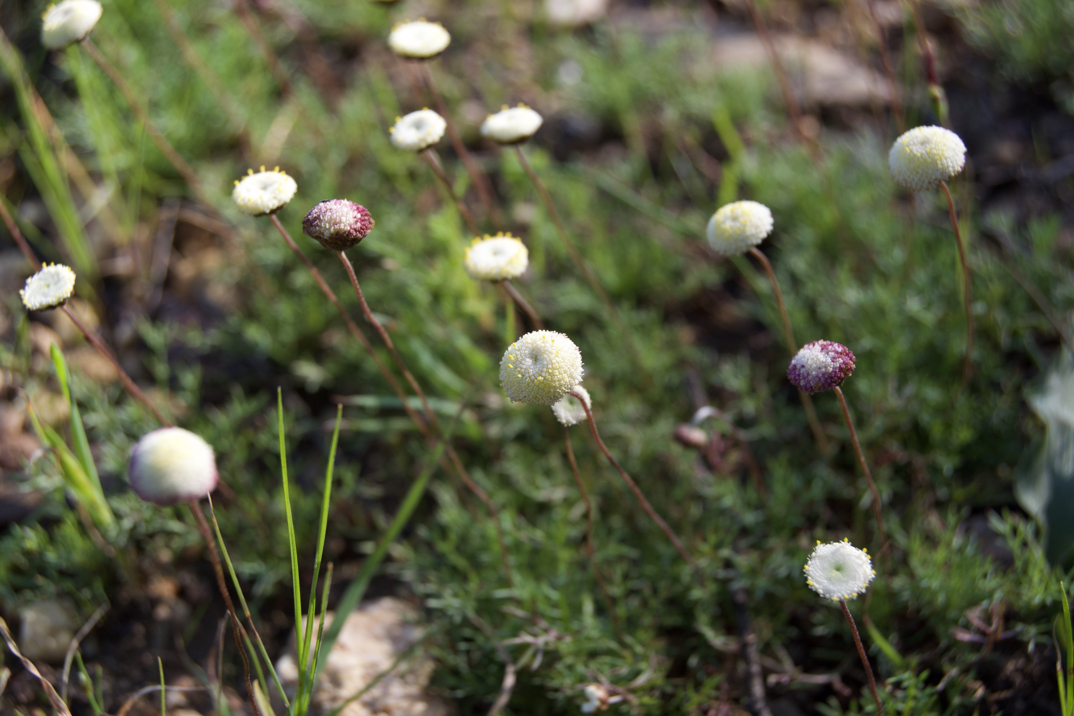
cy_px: 358
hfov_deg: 29.9
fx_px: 2014
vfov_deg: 20.2
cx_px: 537
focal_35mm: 68
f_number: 8
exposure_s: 1/125
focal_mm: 45
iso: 125
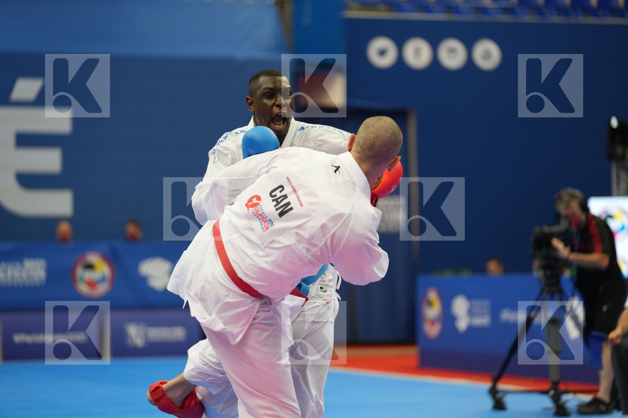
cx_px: 314
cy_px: 209
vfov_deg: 10.3
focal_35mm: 133
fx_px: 2320
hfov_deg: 15.4
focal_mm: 133
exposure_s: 1/1000
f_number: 2.8
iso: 2000
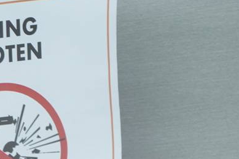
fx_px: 19668
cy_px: 242
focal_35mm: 2964
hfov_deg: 0.7
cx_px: -92
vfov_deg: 0.5
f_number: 6.3
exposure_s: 1/200
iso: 800
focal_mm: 600
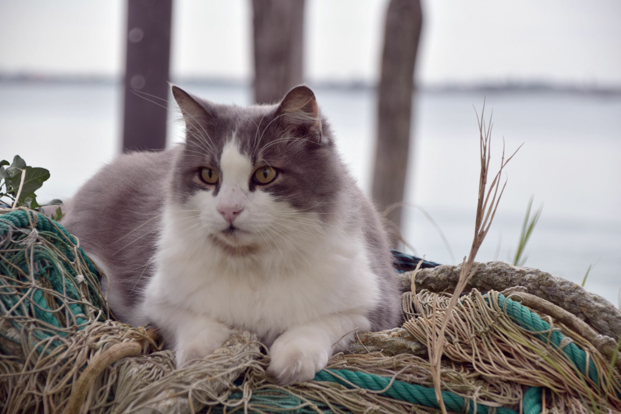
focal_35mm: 147
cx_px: 310
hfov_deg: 14.0
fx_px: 2536
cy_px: 207
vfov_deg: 9.3
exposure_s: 1/200
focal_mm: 98
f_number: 5.6
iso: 200
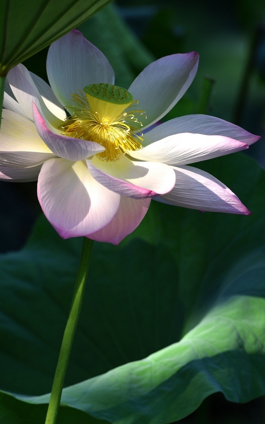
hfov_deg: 4.5
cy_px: 246
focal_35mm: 291
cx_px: 104
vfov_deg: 7.2
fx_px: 3363
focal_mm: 200
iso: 100
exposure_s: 1/250
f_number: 4.5
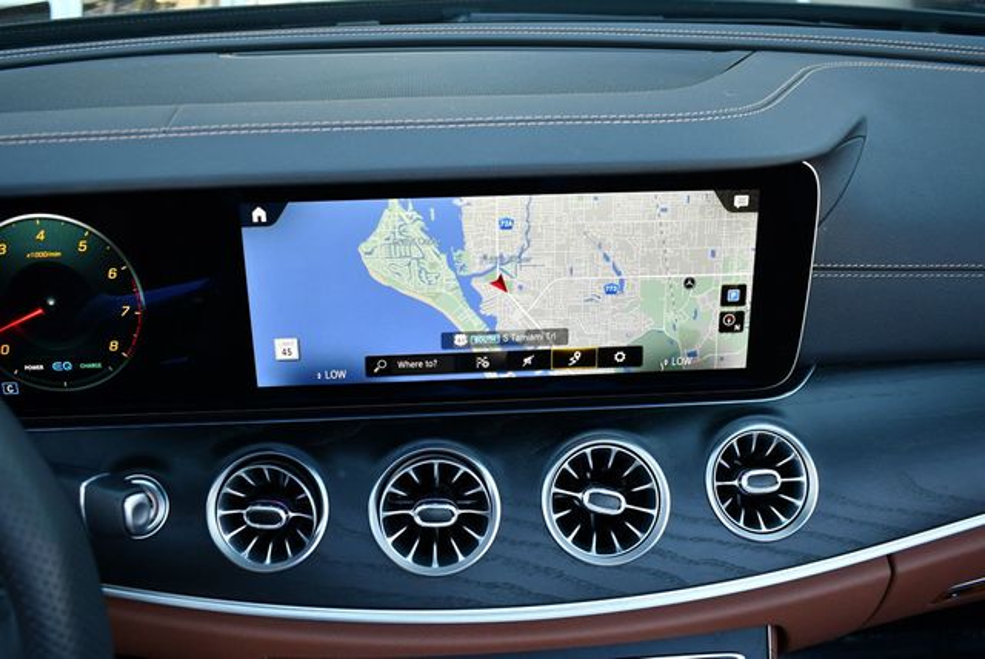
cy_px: 330
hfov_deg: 53.1
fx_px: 986
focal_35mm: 36
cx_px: 492
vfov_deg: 36.9
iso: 560
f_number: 3.5
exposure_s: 1/250
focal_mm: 18
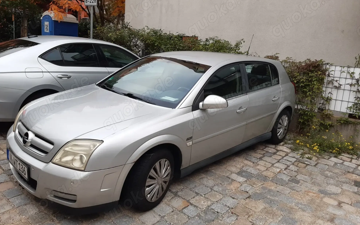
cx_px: 183
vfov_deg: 44.5
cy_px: 108
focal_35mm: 28
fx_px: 275
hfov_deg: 66.5
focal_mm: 3.92
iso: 40
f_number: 1.7
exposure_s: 1/216
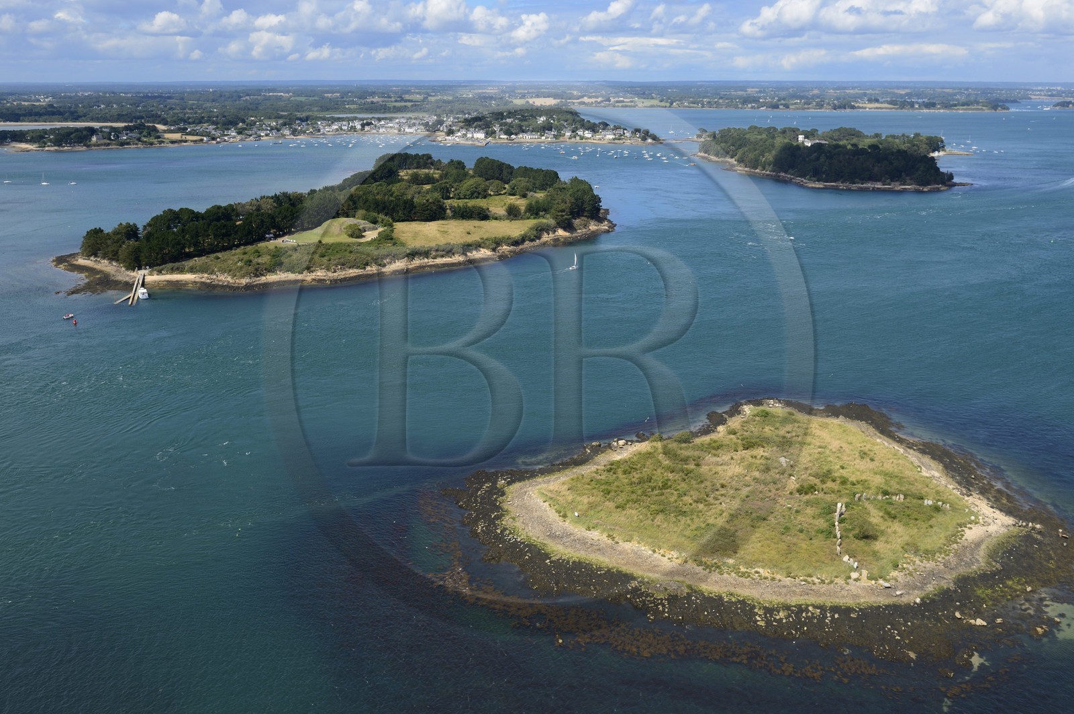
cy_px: 357
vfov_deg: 44.9
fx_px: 864
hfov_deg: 63.7
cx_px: 537
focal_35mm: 29
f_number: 7.1
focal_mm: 29
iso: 400
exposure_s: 1/1000
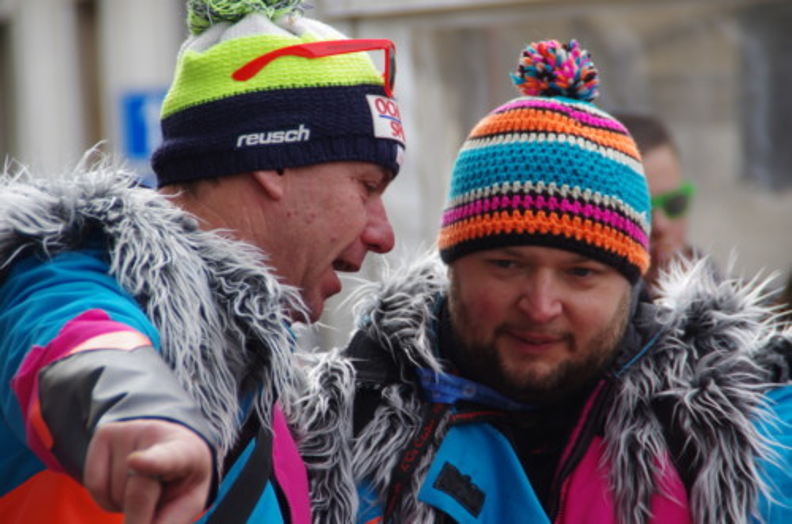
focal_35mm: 300
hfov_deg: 6.9
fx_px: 6585
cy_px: 262
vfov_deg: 4.6
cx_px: 396
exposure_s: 1/250
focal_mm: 200
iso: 200
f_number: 6.3
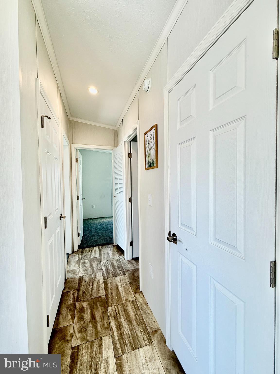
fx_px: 151
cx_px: 140
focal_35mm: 14
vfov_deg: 102.1
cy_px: 187
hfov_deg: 85.7
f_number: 2.2
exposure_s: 1/120
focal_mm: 2.22
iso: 50
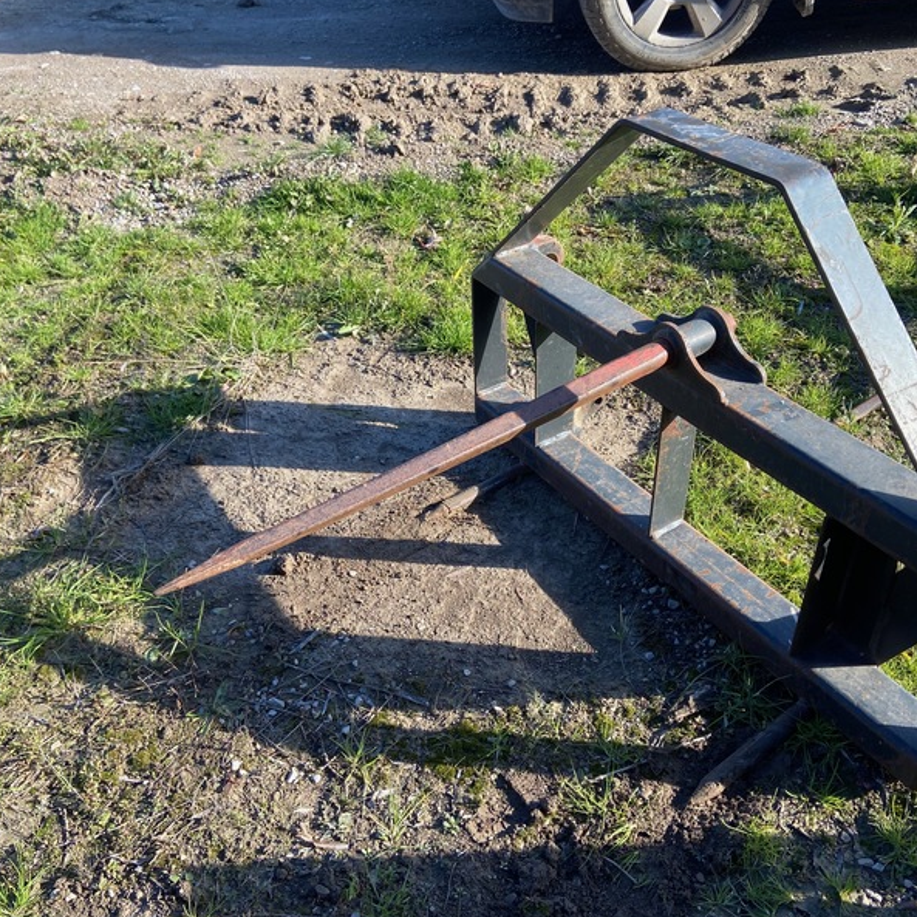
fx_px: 929
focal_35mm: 31
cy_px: 459
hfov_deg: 52.5
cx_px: 499
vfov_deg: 52.5
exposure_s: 1/571
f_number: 1.8
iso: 32
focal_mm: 4.25
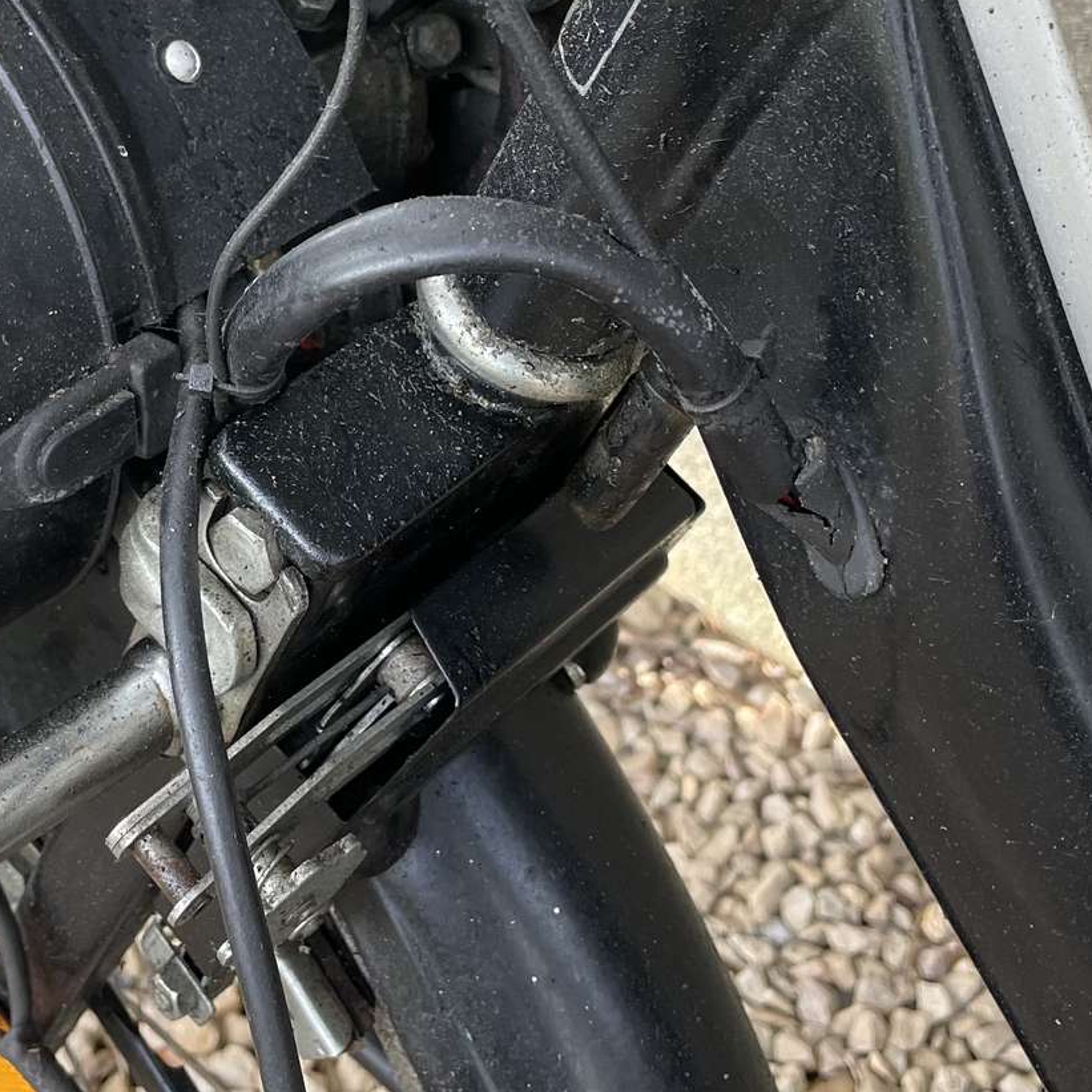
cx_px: 375
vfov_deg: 29.8
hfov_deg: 30.4
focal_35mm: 56
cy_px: 197
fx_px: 1999
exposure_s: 1/121
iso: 80
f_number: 1.6
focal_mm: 4.2
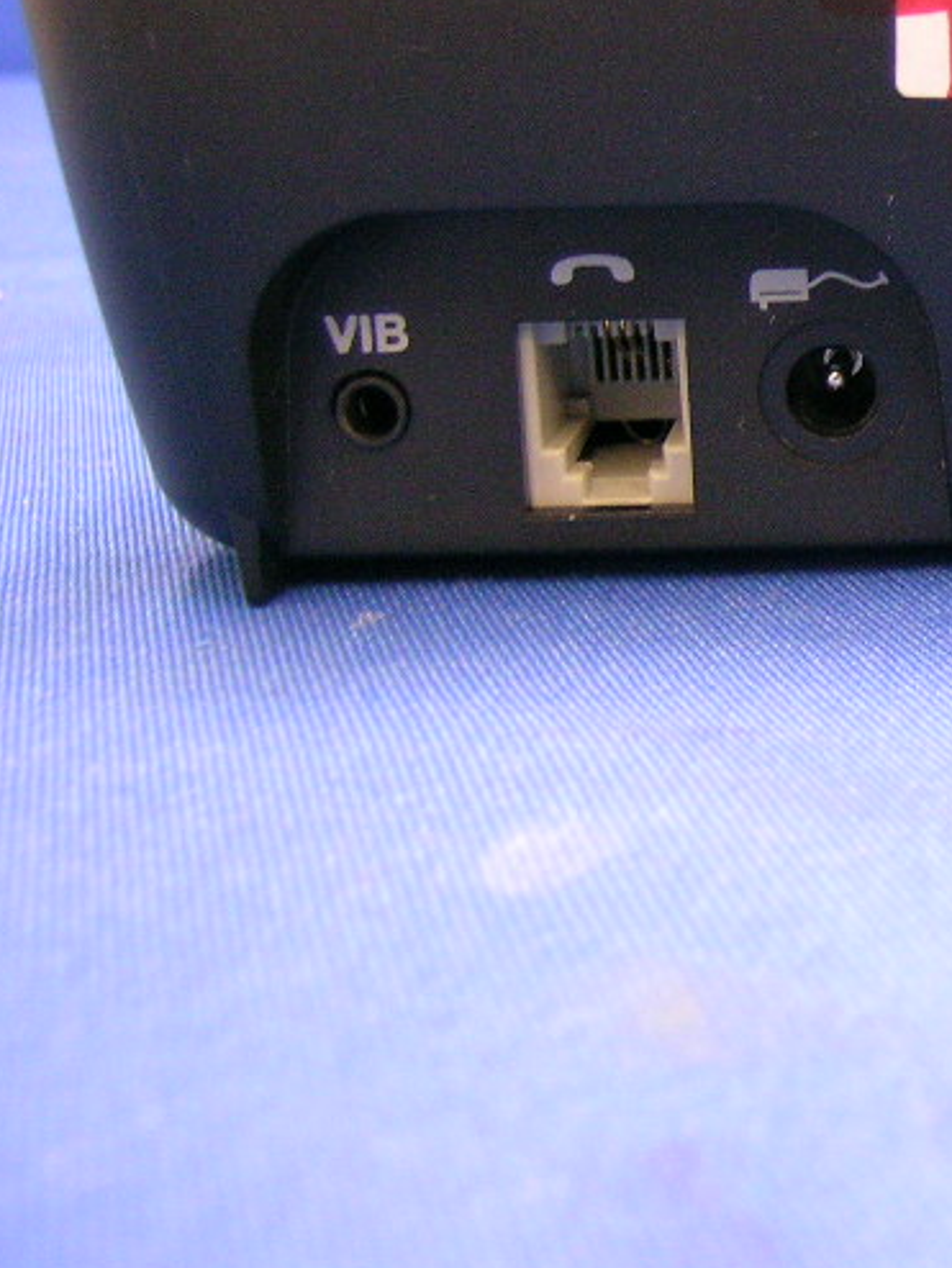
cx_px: 1132
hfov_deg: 23.2
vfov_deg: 32.7
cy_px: 357
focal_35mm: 58
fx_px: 2125
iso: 200
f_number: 2.8
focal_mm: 5.8
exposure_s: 1/16.6
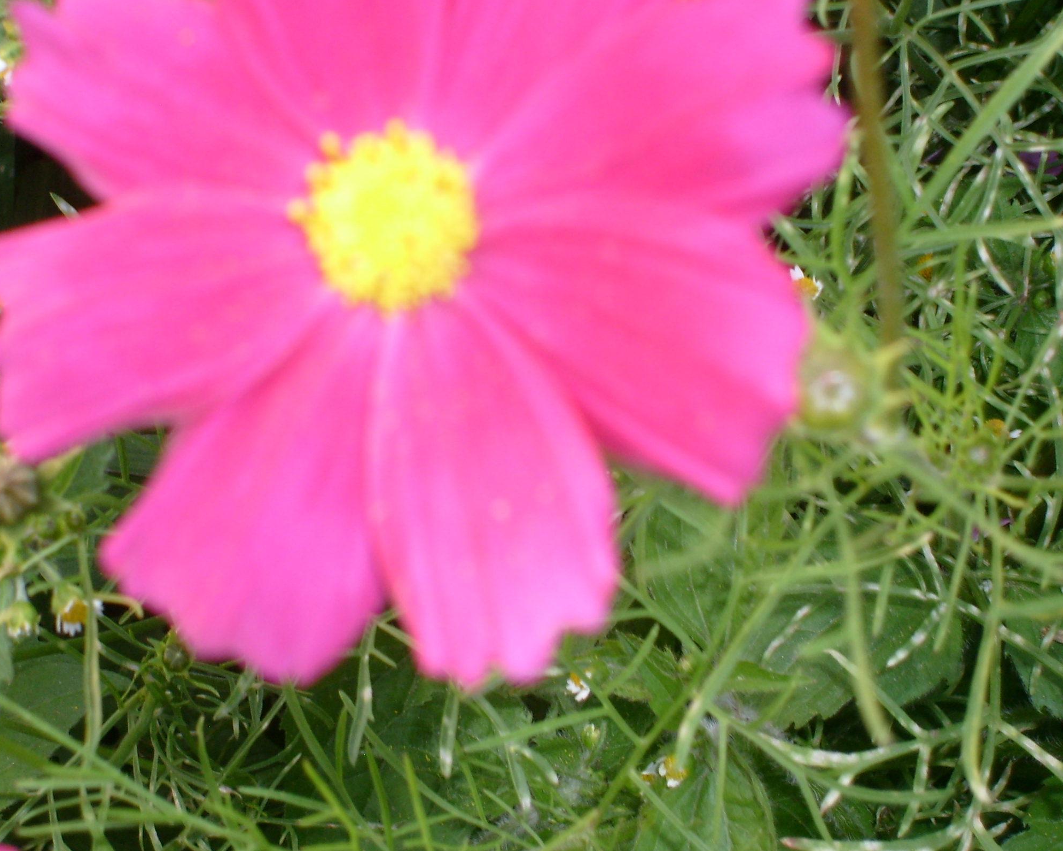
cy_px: 363
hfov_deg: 18.6
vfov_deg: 14.9
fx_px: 3240
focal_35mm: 103
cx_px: 386
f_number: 4.2
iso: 100
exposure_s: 1/90
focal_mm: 13.7
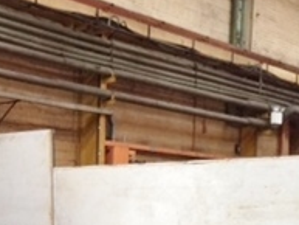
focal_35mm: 96
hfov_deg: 19.3
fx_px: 830
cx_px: -57
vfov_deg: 14.7
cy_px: 296
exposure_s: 1/30
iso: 50
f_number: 2.2
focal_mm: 4.15
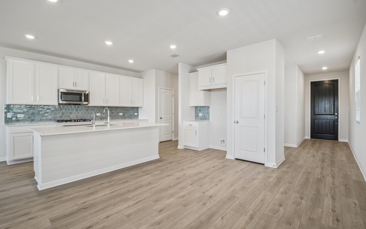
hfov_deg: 97.8
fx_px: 160
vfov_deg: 71.1
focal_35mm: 16
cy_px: 104
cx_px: 189
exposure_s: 1/20
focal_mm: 10
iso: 400
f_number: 8
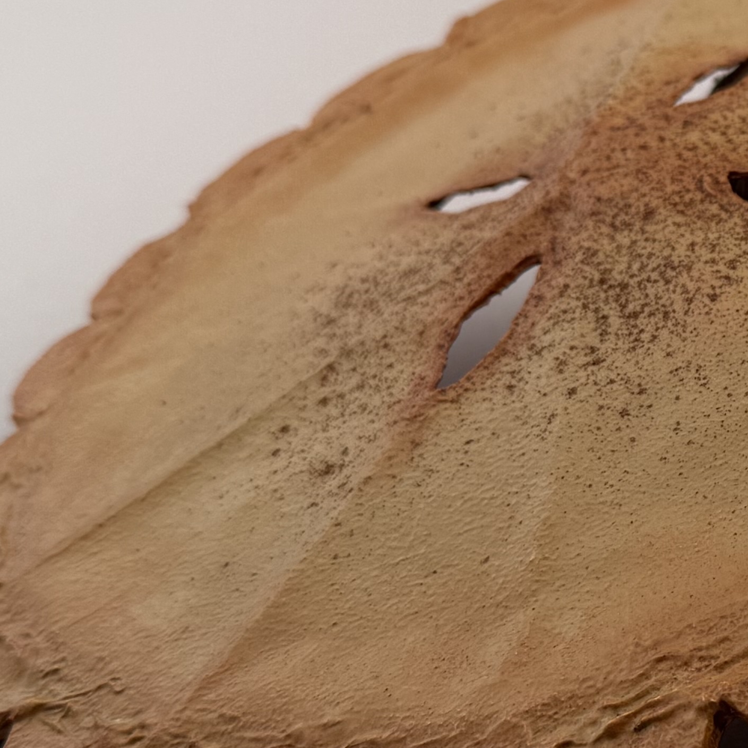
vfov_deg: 20.2
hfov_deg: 18.3
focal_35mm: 86
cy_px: 334
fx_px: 2102
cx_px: 1057
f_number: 1.78
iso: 64
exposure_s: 1/152
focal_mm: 6.76
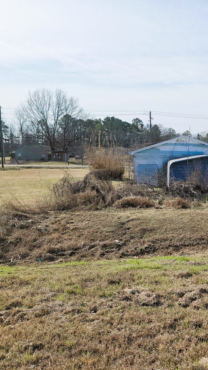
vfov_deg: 56.6
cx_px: 211
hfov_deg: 31.1
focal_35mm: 35
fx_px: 343
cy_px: 185
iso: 16
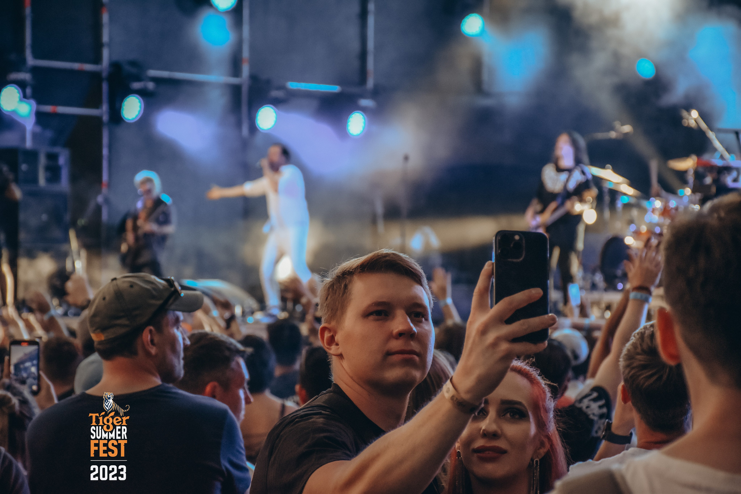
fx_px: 2624
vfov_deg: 10.8
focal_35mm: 128
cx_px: 370
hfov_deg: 16.1
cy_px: 247
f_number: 5.6
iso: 1600
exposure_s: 1/200
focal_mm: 85
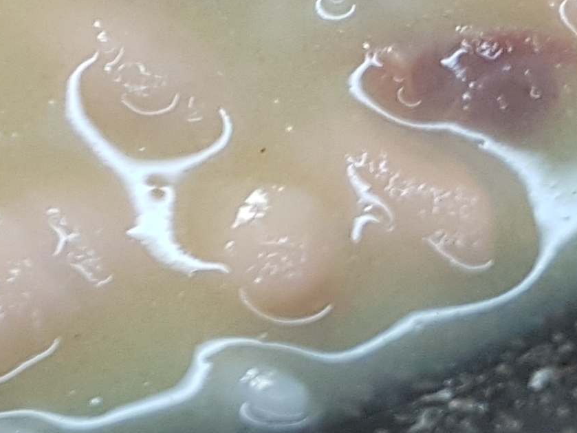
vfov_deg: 10.4
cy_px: -558
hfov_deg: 14.2
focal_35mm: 125
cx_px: -425
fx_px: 2083
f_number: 1.7
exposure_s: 1/50
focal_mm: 4.2
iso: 80
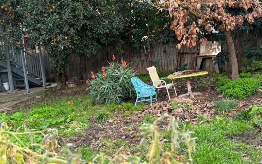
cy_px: 62
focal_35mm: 44
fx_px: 314
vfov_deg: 29.1
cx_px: 126
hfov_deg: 45.3
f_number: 1.6
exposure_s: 1/121
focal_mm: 5.96
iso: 125
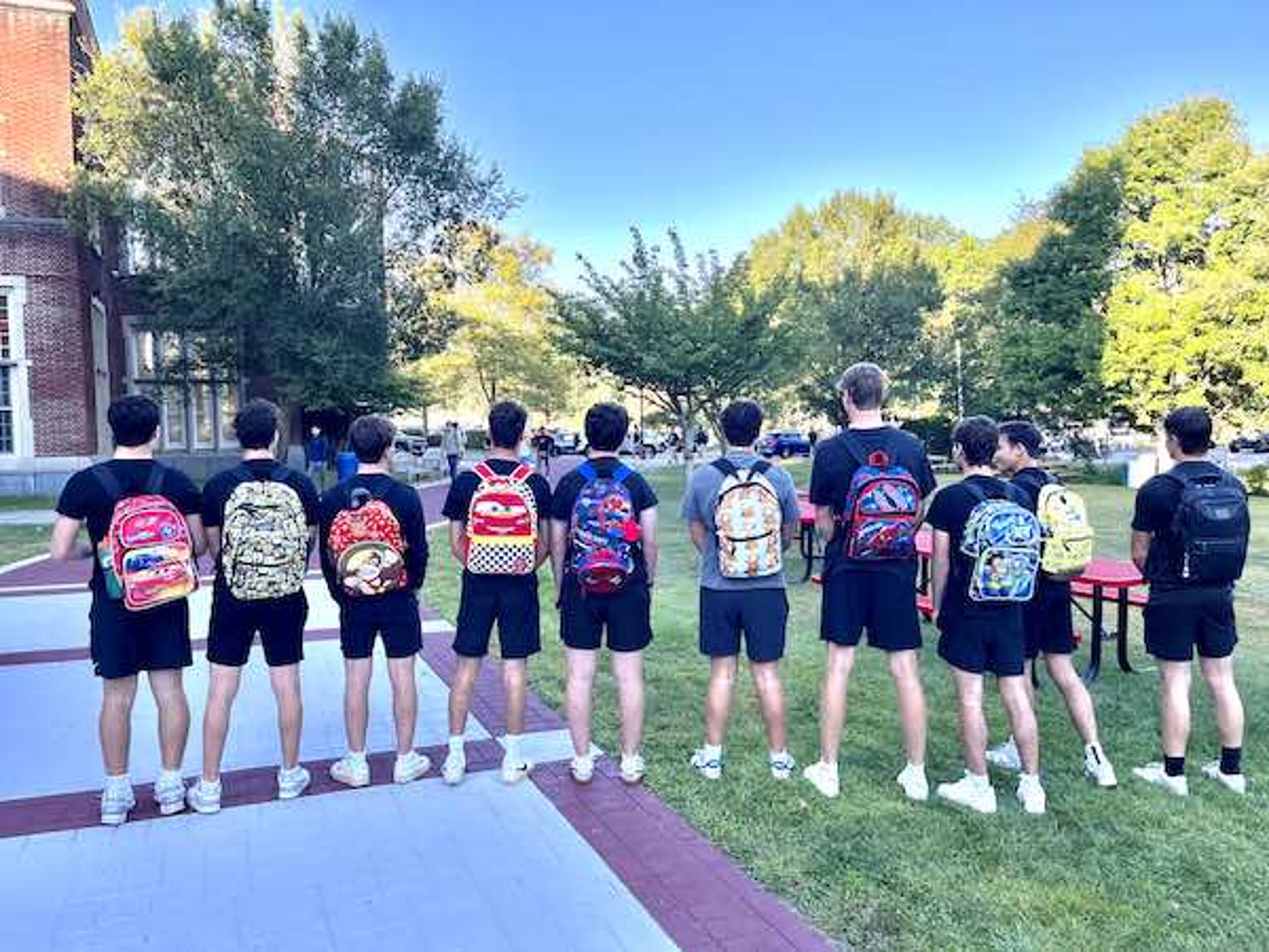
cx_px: 634
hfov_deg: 67.3
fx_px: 953
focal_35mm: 26
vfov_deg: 53.1
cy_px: 476
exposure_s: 1/354
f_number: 1.6
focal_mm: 5.1
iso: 50
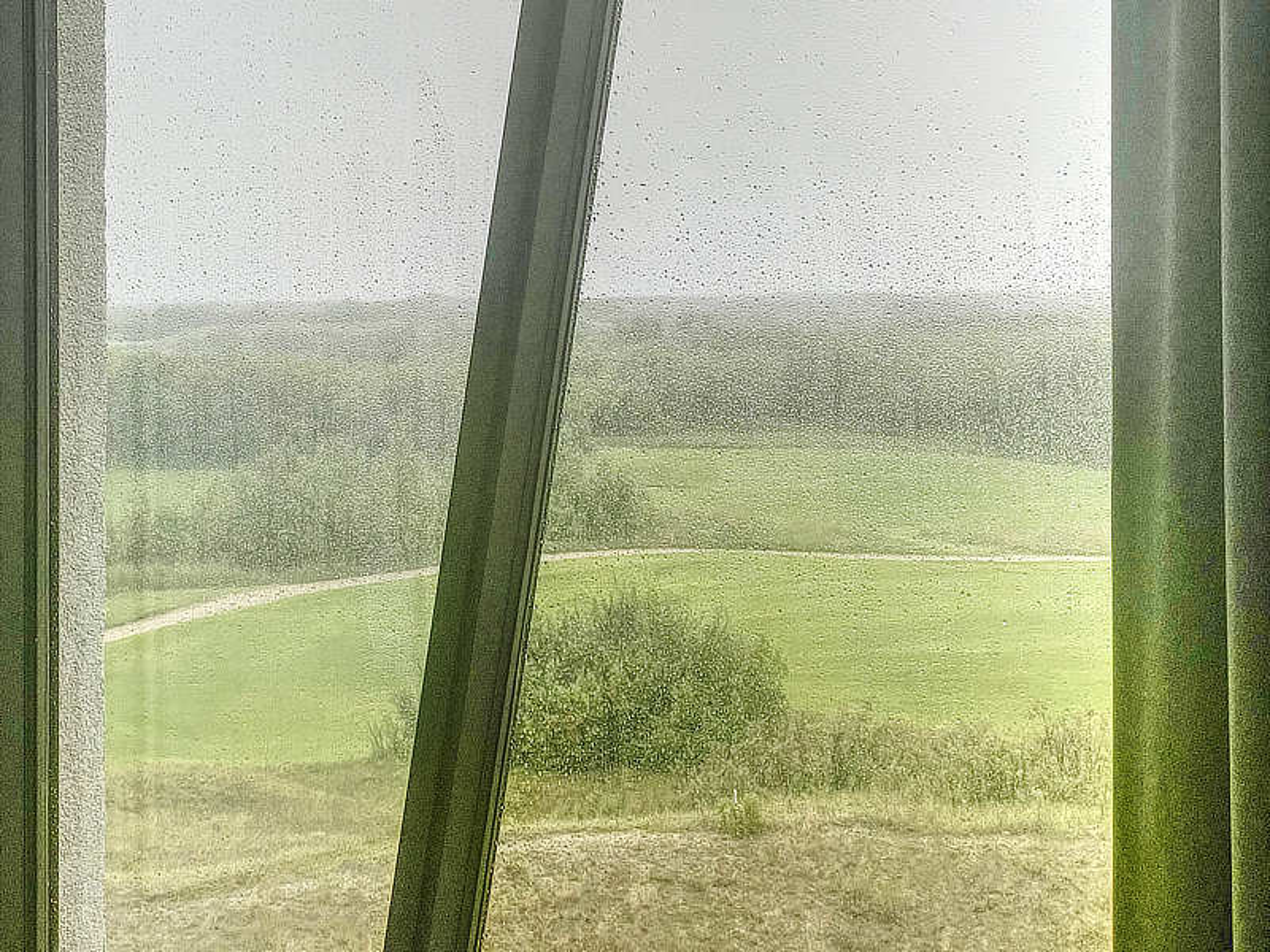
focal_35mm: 52
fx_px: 1908
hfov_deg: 36.8
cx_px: 635
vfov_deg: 28.0
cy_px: 476
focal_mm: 6
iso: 50
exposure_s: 1/99
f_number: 2
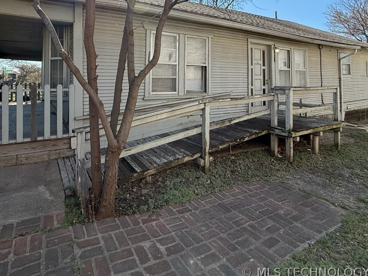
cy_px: 75
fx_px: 223
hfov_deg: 78.5
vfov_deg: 60.5
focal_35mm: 21
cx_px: 156
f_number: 2.2
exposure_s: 1/853
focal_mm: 2.22
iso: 64
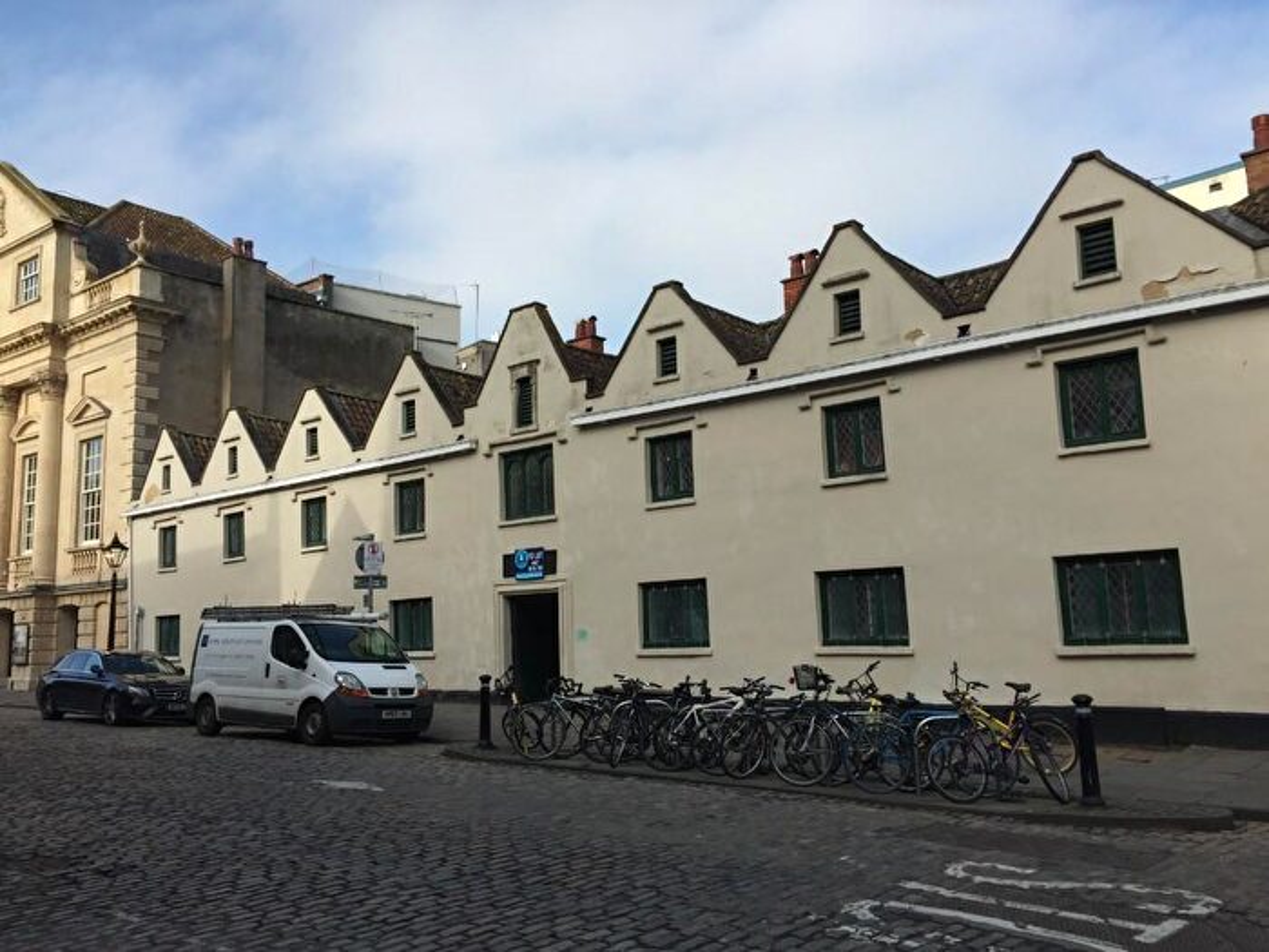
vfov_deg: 48.2
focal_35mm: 29
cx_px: 634
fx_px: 1063
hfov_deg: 61.7
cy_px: 476
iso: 32
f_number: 2.2
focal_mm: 4.15
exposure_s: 1/1582
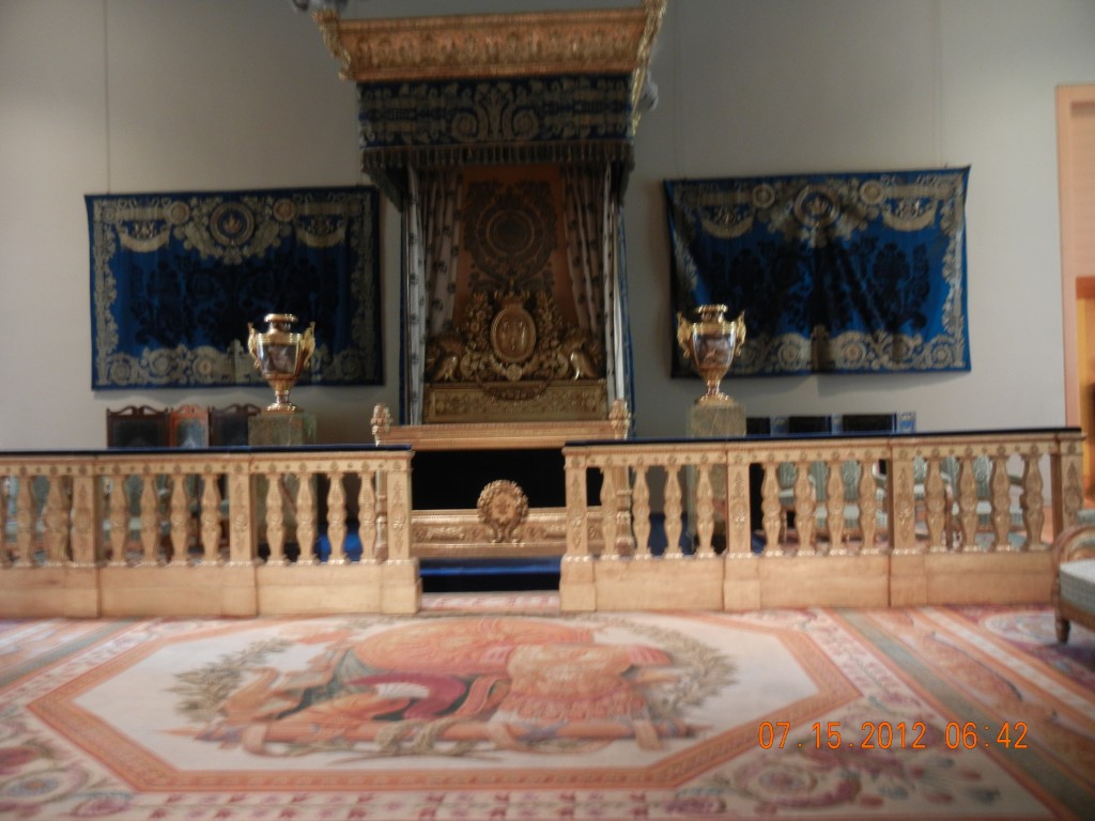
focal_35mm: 30
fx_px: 949
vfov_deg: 46.8
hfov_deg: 60.0
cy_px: 410
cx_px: 548
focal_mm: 5.4
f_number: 3.5
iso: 200
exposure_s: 1/1.8
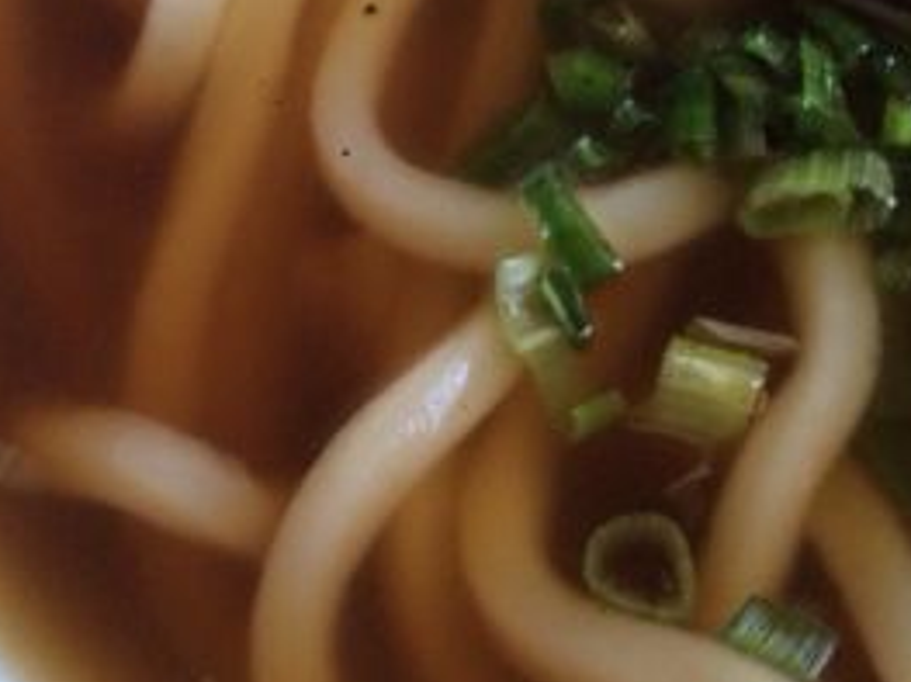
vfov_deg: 18.1
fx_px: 2104
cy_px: 40
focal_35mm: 80
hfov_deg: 23.7
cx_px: 849
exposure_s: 1/30
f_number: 2.2
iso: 50
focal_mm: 4.12
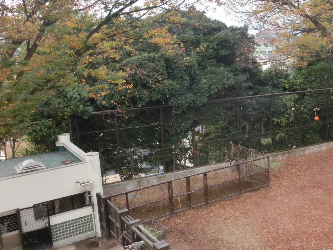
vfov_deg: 36.0
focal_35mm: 40
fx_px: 385
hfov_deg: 45.5
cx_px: 242
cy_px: 125
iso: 80
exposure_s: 1/125
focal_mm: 4.2
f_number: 3
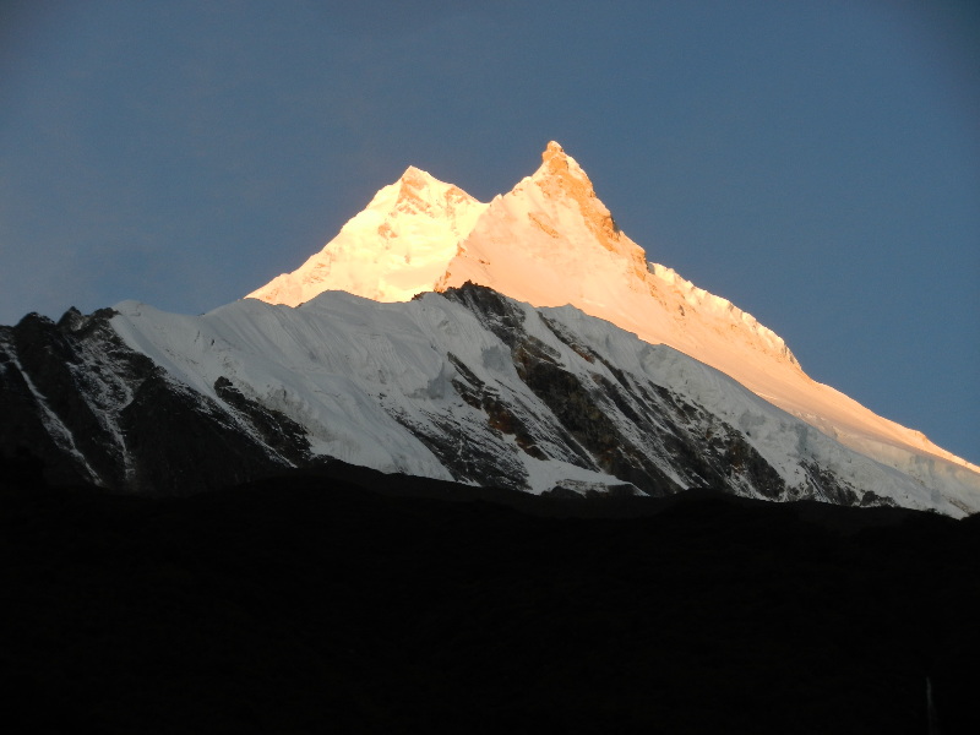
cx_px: 490
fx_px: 4077
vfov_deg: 10.3
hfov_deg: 13.7
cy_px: 368
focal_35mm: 144
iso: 160
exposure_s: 1/80
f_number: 5.2
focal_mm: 25.9
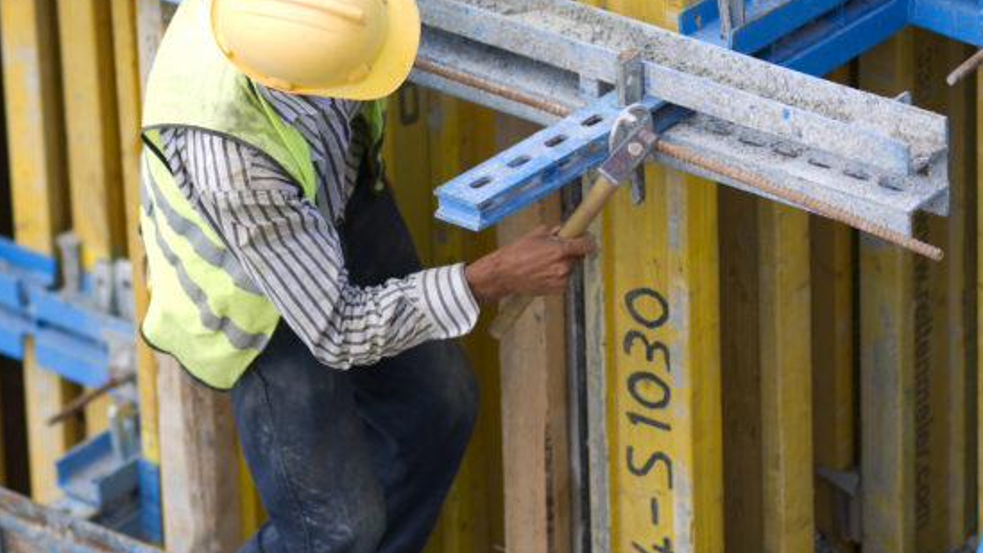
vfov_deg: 4.6
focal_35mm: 264
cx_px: 446
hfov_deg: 8.2
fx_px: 6882
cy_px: 169
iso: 100
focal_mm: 135
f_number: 1.8
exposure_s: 1/350
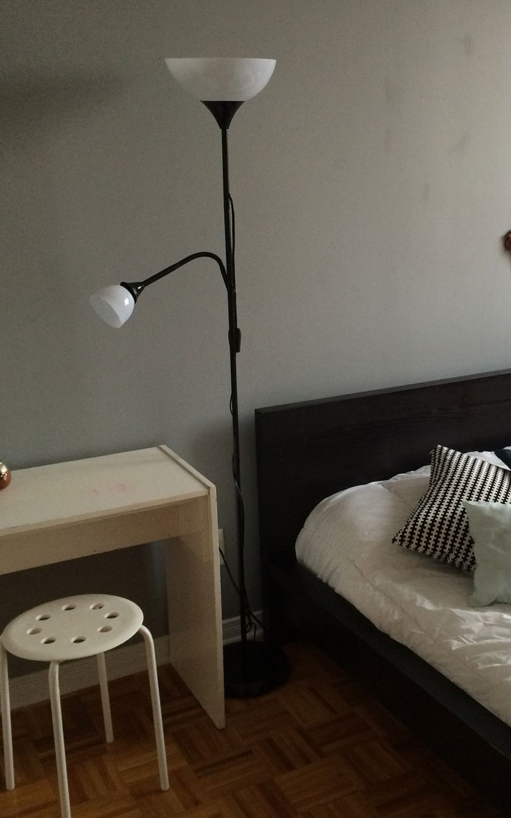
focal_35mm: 42
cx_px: 383
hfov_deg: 30.0
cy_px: 402
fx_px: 936
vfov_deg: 47.2
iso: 64
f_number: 2.2
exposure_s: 1/30
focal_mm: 4.15
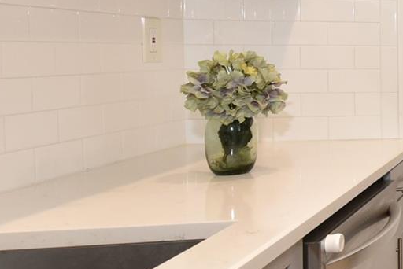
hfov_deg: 21.2
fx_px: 627
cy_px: 56
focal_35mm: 56
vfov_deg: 23.9
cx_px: 749
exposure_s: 1/100
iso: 1600
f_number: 8
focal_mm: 14
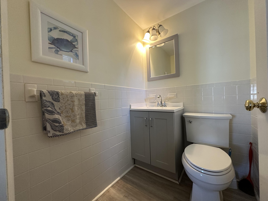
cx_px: 134
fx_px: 108
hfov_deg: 102.1
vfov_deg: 85.7
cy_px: 100
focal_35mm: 14
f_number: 2.2
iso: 200
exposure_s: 1/60
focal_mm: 2.22
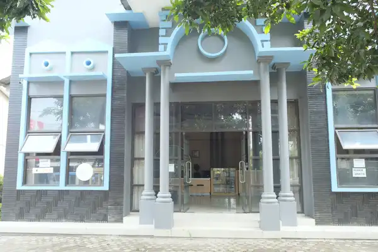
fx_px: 304
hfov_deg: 63.7
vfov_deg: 45.0
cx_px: 189
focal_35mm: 29
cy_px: 126
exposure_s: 1/30
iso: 800
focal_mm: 19.6
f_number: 8
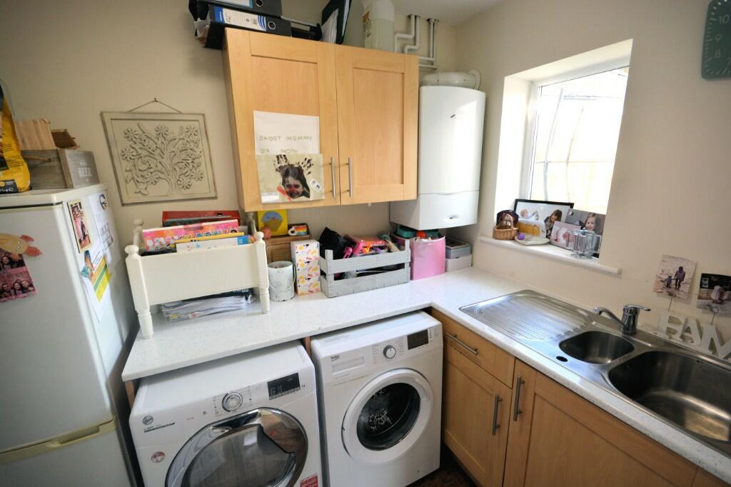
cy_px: 244
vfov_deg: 77.3
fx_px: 304
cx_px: 366
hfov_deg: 100.4
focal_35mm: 15
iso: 400
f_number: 8
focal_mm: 10
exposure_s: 1/40
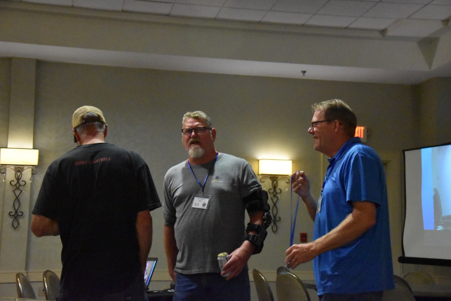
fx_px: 752
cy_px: 150
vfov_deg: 22.6
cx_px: 226
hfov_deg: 33.4
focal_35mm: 60
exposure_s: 1/60
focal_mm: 40
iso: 11400
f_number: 4.5
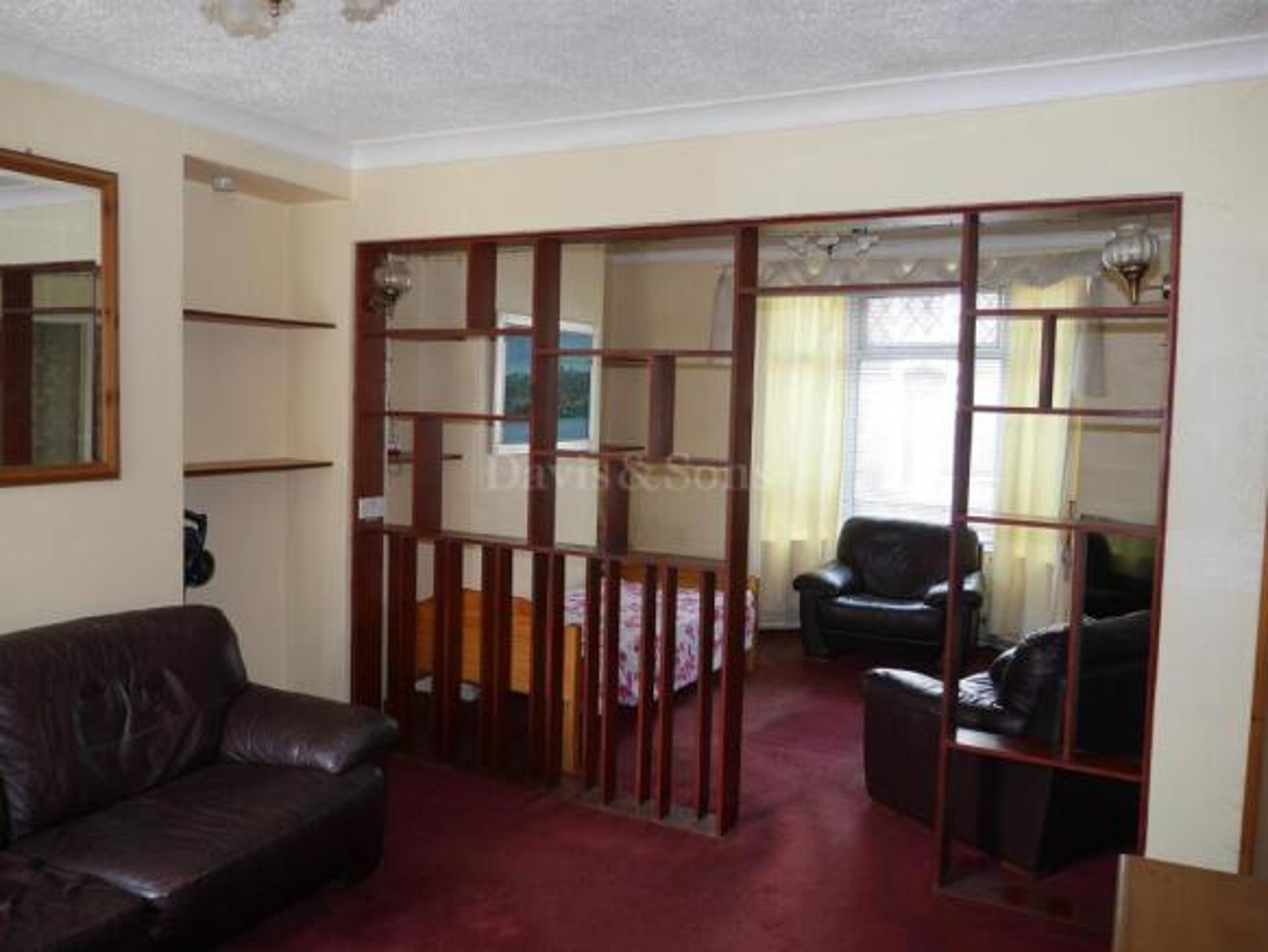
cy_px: 476
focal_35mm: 28
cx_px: 634
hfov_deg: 63.4
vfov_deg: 49.8
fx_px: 1026
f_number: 3.5
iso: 200
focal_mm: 14
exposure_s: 1/60
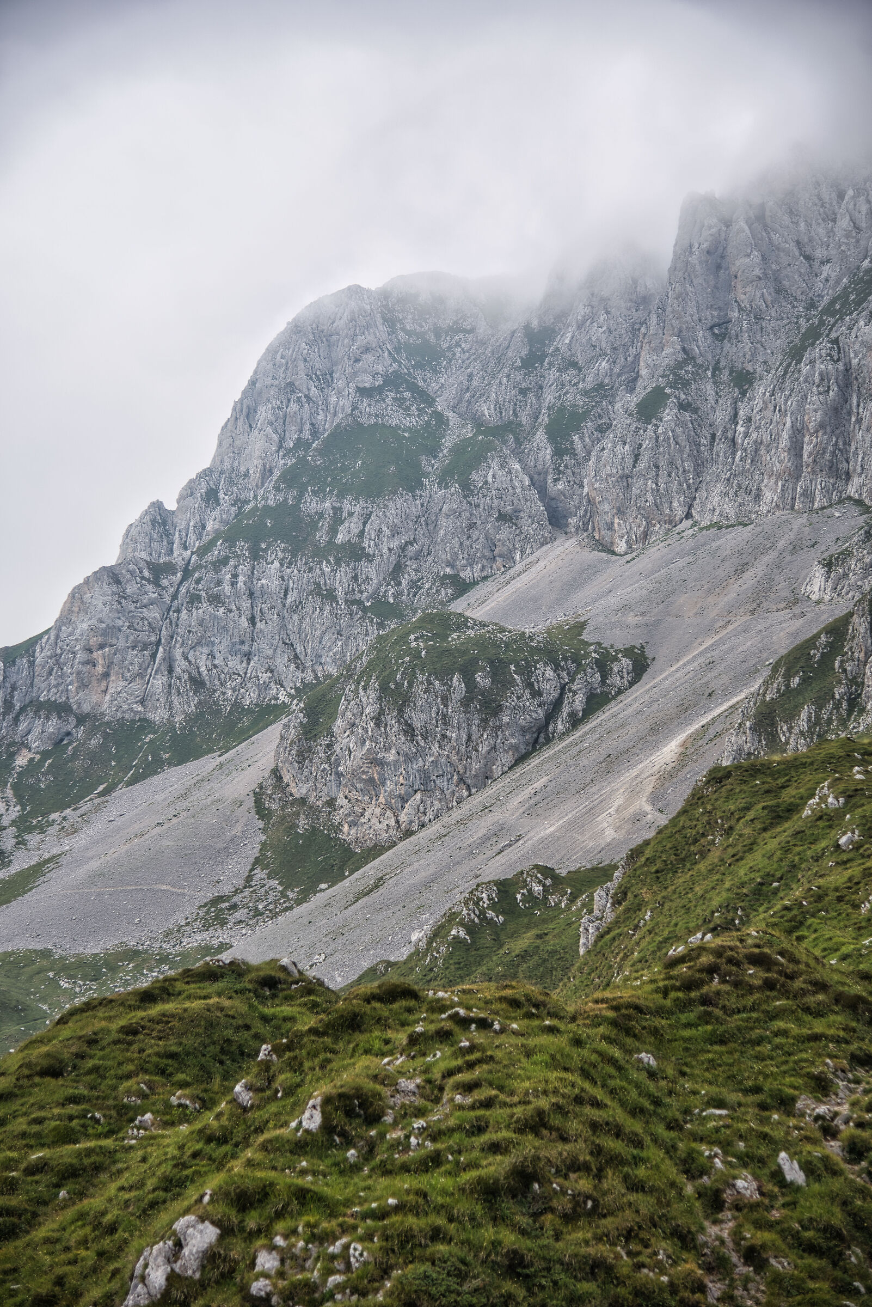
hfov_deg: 21.9
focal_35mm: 62
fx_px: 2251
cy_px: 654
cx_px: 436
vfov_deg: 32.4
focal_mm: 62
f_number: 4
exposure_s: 1/60
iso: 125
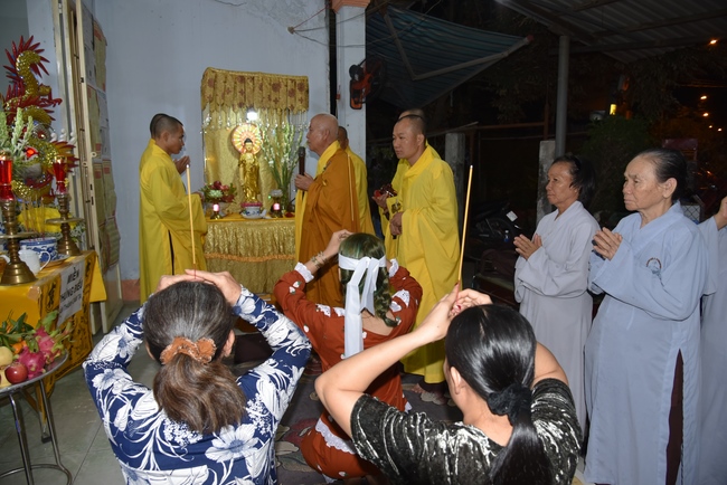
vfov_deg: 53.2
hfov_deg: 73.7
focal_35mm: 24
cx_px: 364
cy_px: 242
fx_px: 485
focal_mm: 24
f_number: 4.5
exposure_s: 1/60
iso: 640
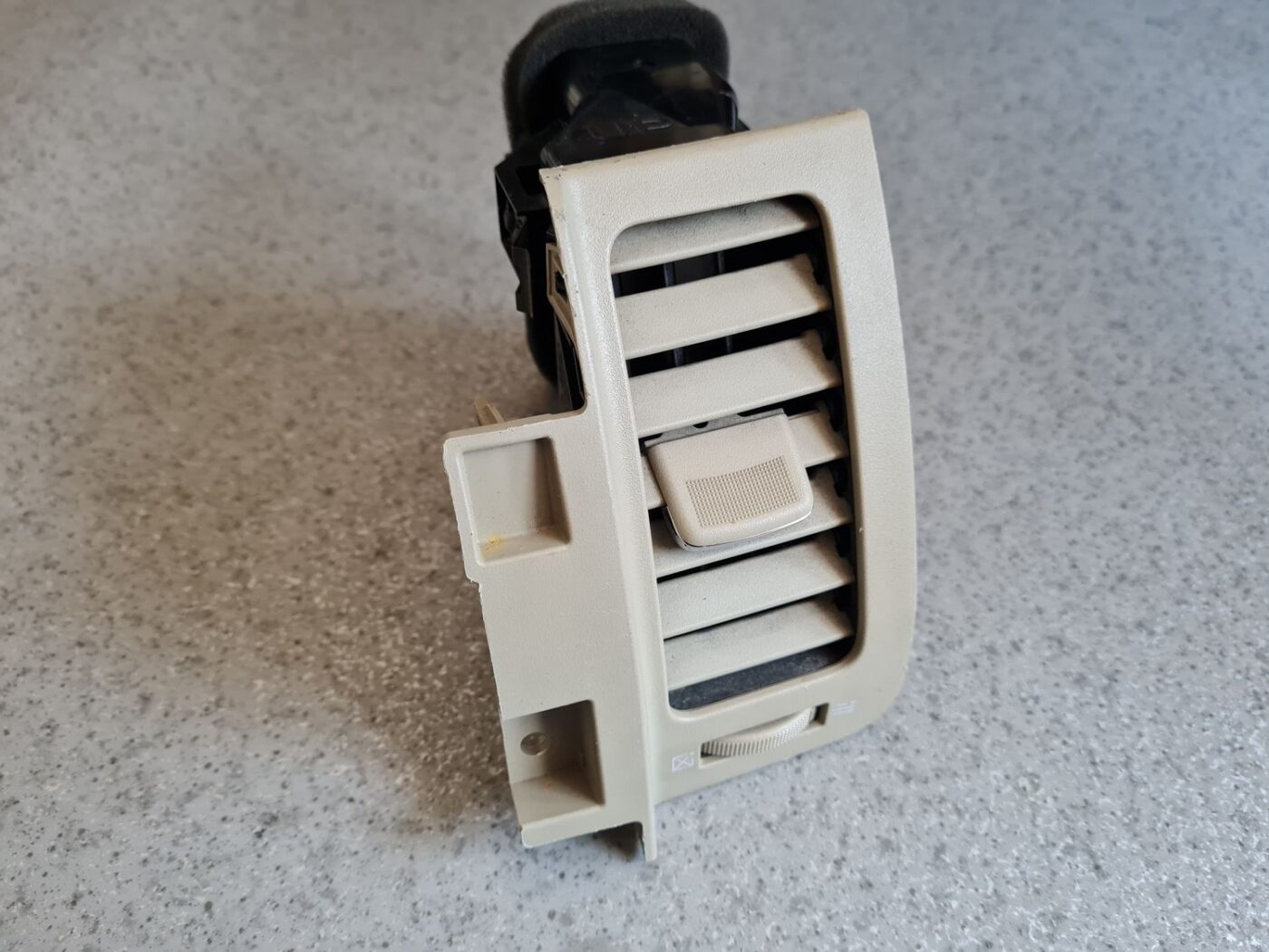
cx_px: 634
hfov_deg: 67.3
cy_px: 476
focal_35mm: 26
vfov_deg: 53.1
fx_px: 953
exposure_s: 1/50
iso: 200
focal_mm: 5.4
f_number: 1.8
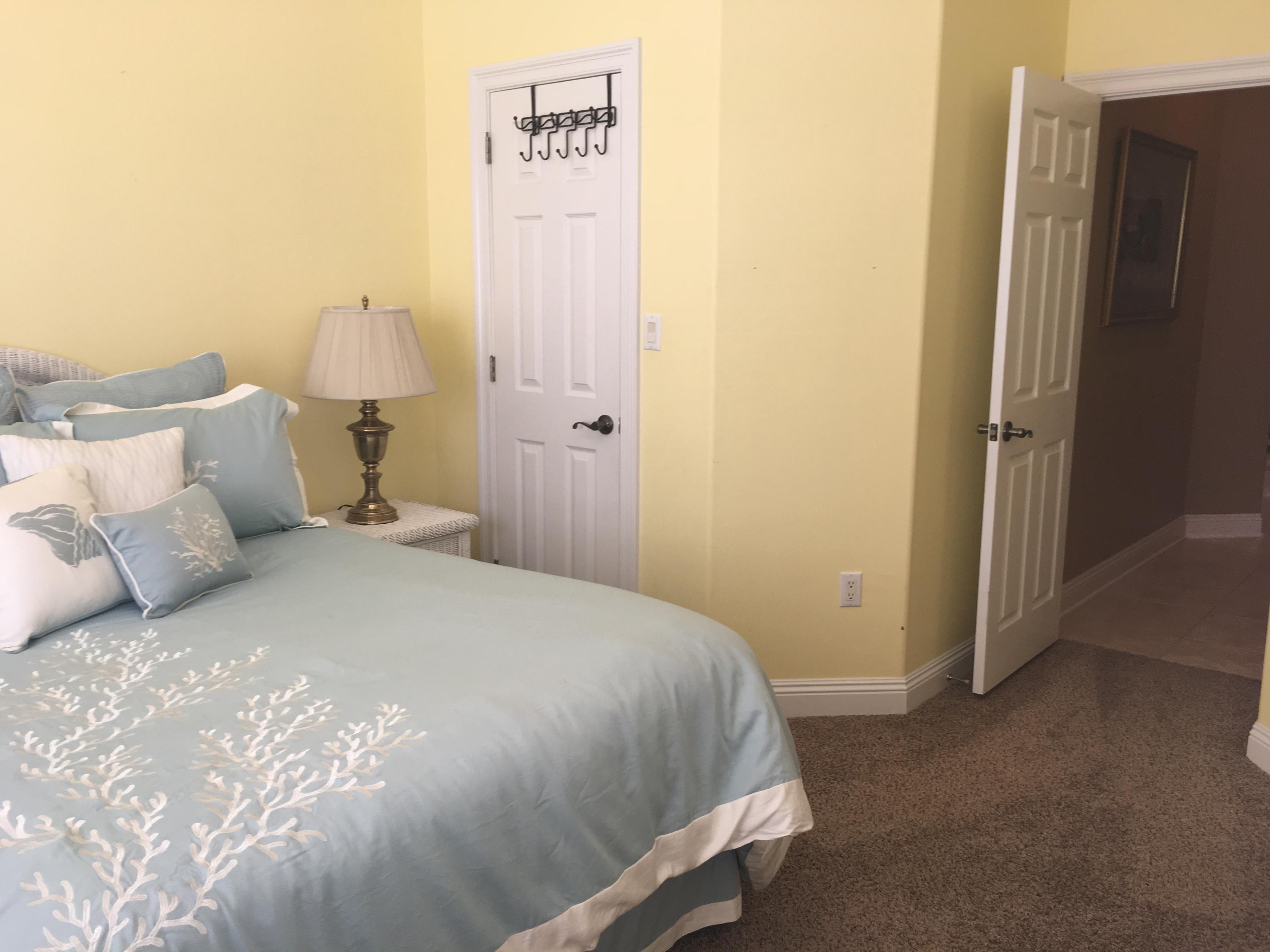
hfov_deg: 61.7
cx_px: 635
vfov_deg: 48.2
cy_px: 476
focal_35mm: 29
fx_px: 1064
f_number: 2.2
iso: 32
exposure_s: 1/60
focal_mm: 4.15
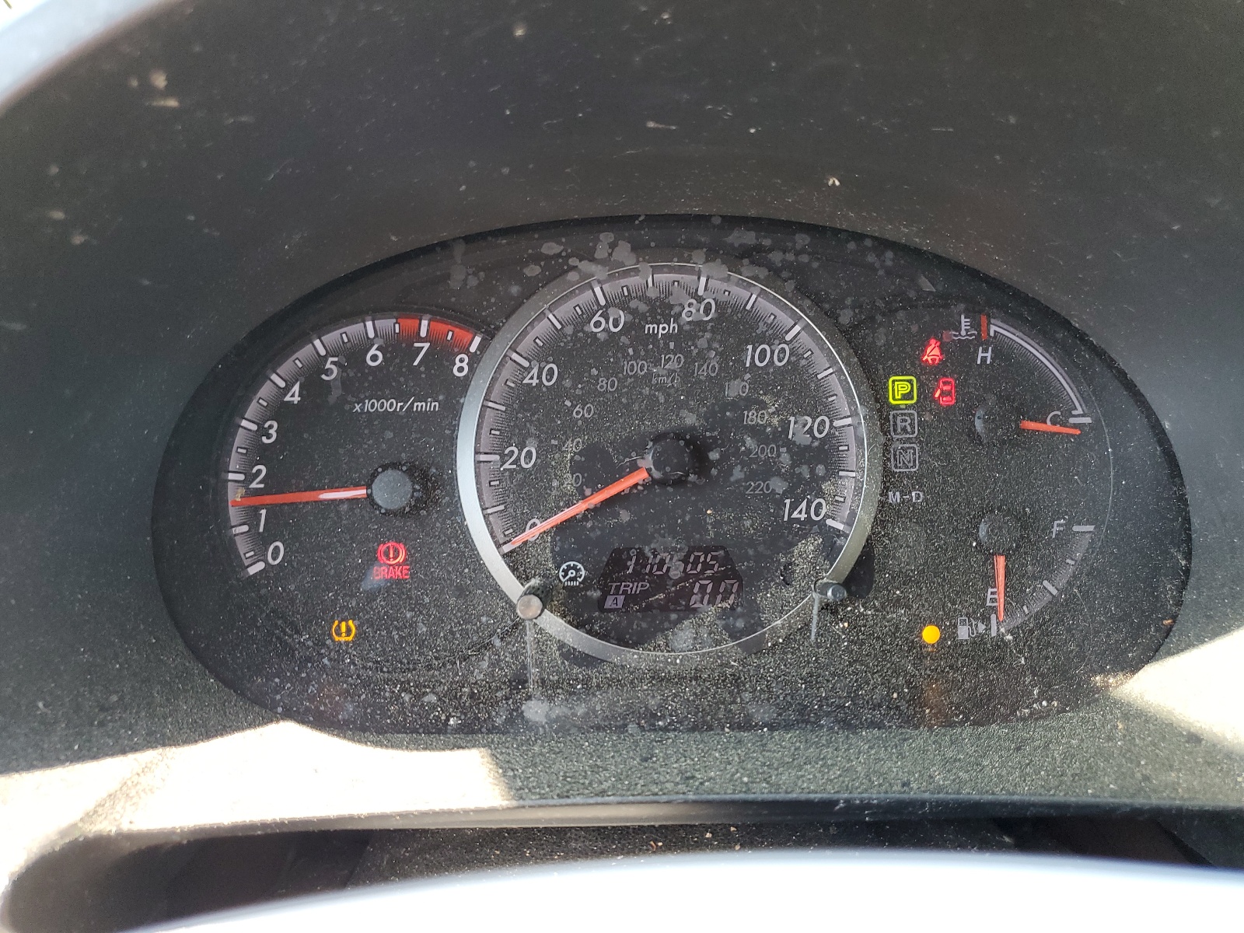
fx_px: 934
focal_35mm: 26
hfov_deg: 67.3
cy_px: 466
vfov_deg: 53.1
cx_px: 622
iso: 91
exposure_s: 1/120
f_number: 1.5
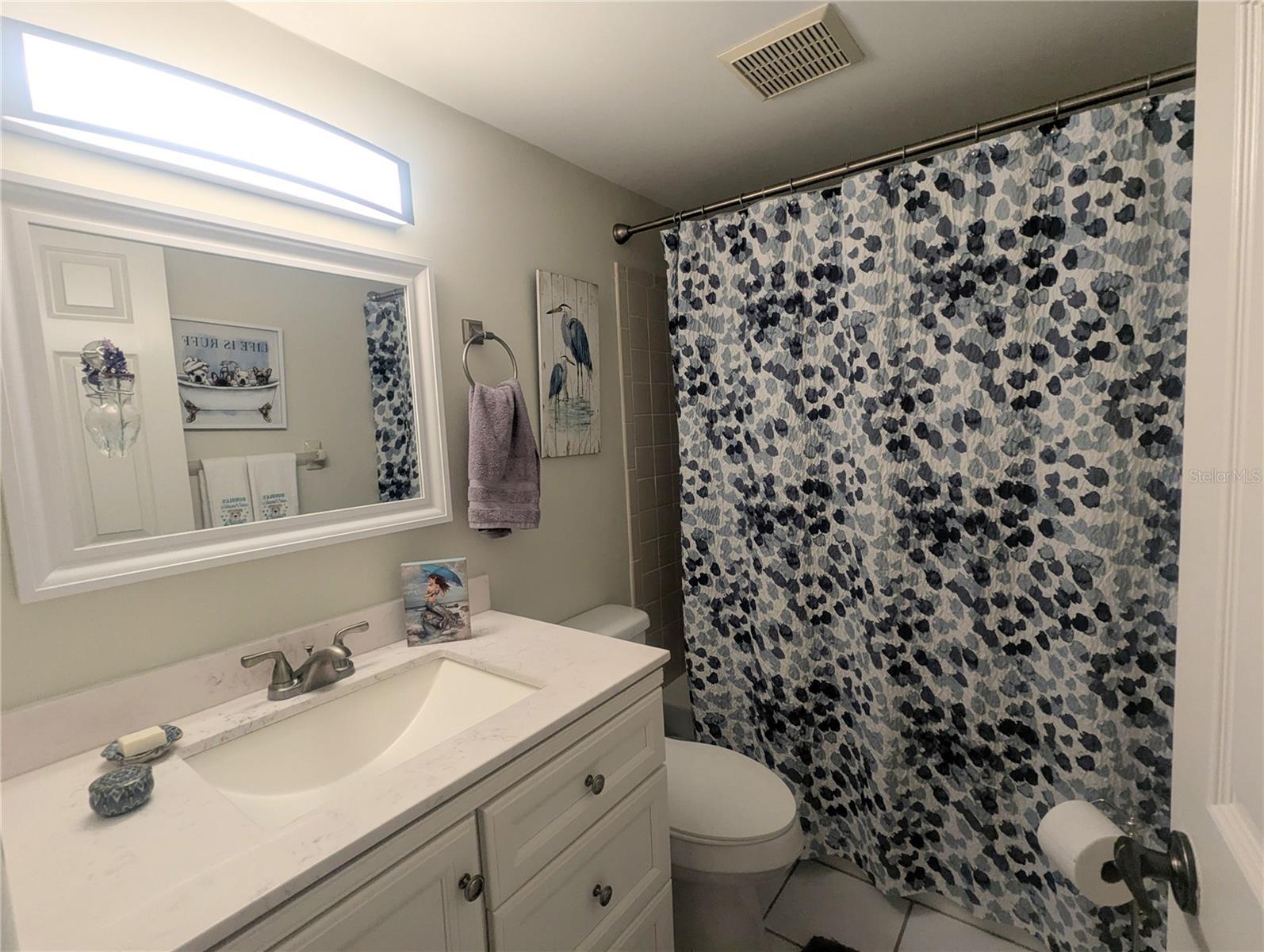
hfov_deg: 94.4
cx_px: 632
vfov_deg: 78.2
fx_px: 585
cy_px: 476
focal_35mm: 16
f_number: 2.2
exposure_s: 1/120
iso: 59
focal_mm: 2.35
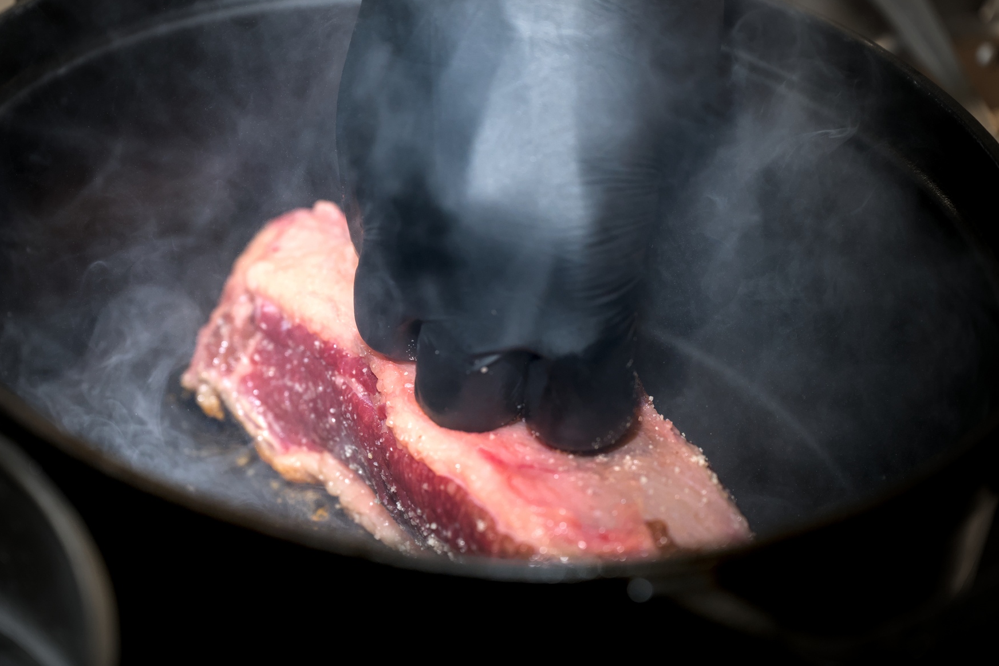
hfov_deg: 26.3
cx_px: 462
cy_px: 336
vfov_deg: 17.7
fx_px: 2136
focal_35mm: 77
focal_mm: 70
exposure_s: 1/100
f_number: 4.5
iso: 800
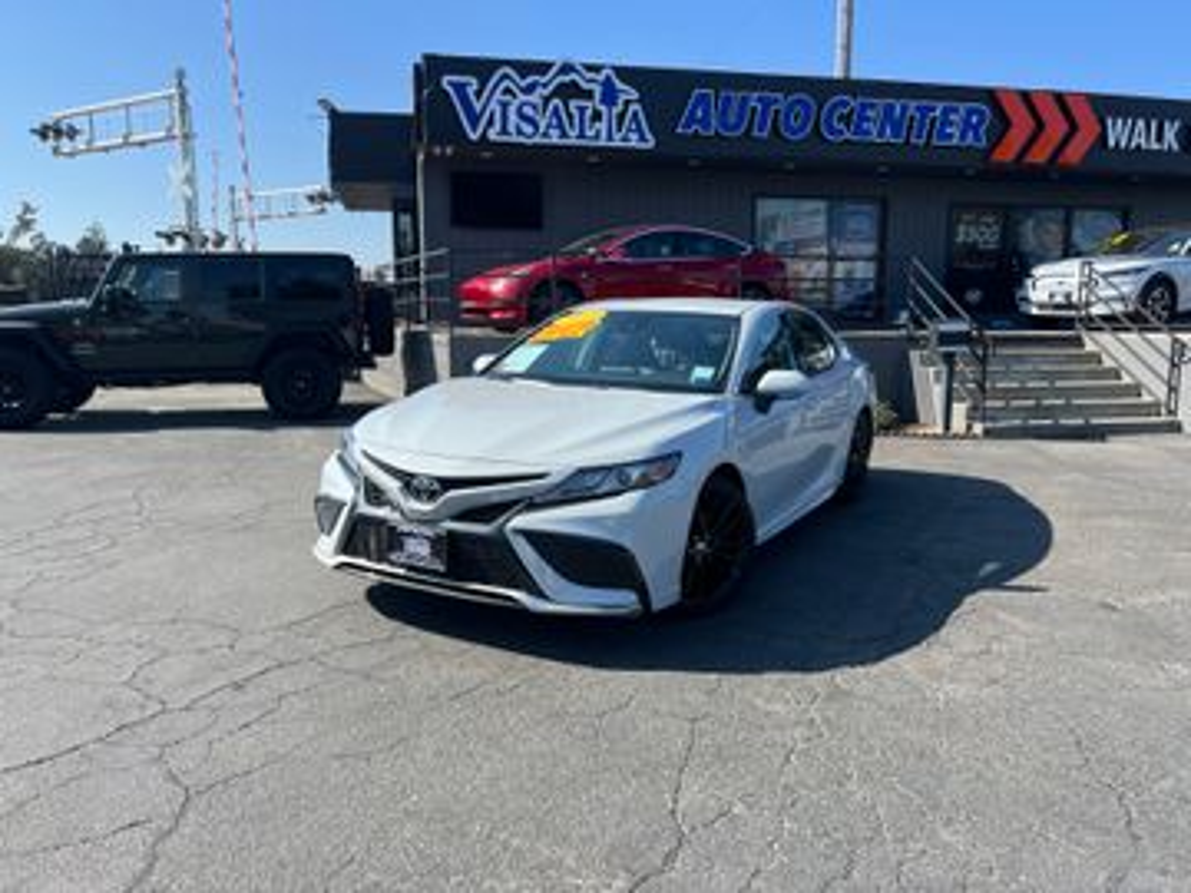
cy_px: 446
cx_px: 596
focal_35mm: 26
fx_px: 895
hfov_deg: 67.3
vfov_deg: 53.1
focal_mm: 5.7
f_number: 1.5
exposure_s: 1/2299
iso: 50
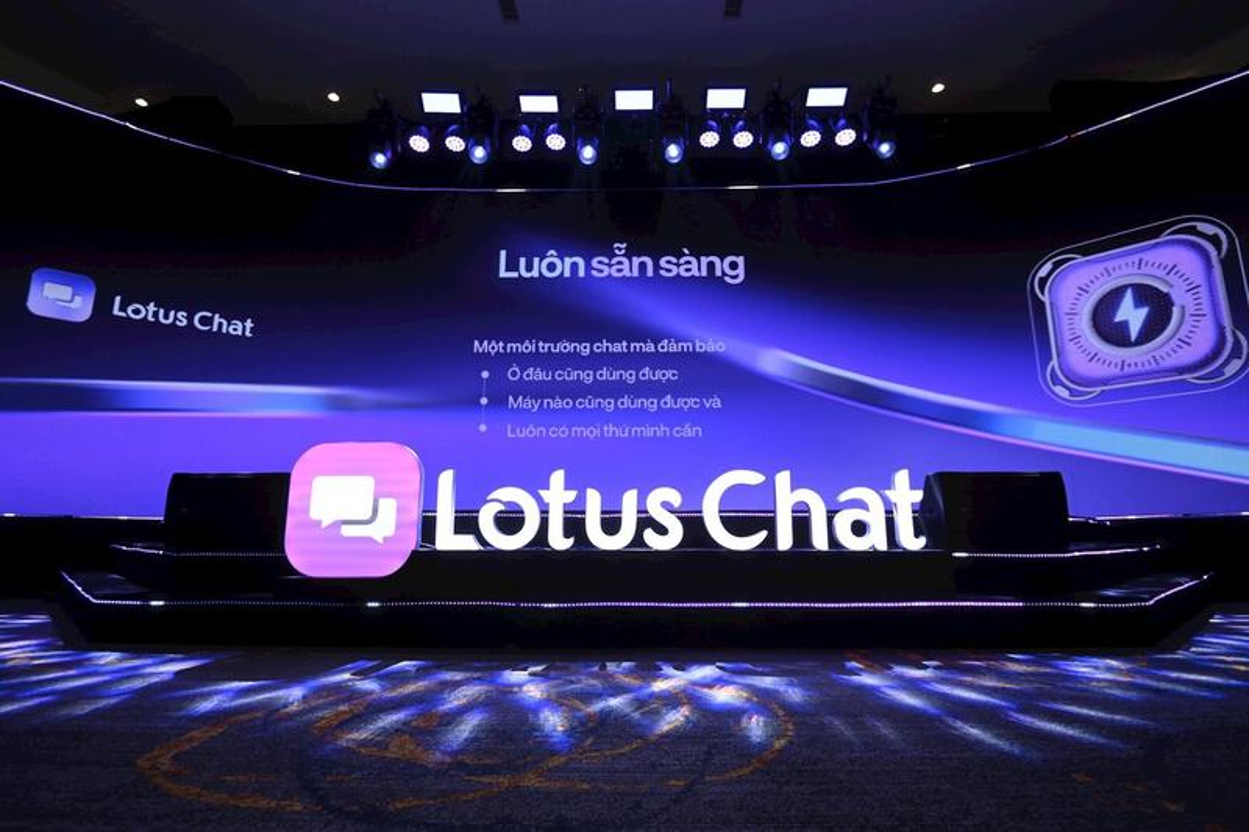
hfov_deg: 90.0
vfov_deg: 67.4
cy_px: 416
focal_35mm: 18
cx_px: 624
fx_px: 624
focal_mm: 18
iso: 250
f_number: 4
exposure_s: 1/100
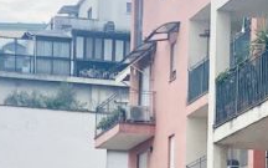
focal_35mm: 166
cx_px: 40
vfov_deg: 7.6
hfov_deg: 12.5
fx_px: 1212
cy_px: 319
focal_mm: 4.25
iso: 32
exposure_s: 1/998
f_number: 1.8
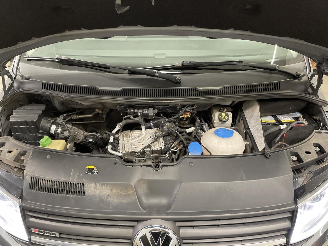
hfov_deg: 67.3
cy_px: 123
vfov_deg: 53.1
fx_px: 246
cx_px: 164
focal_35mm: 26
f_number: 1.6
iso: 320
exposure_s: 1/50
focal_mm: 4.2
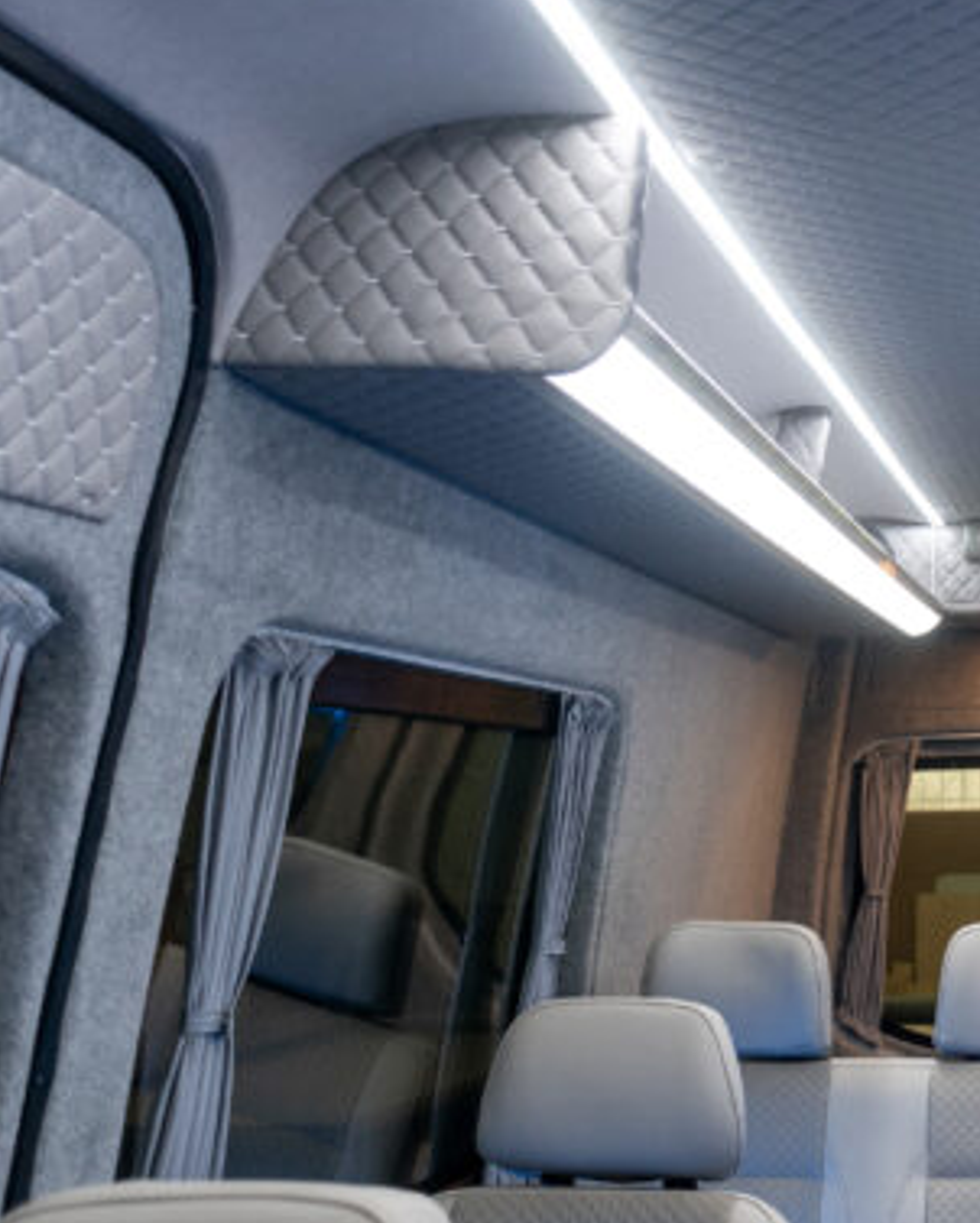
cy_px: 415
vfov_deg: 36.3
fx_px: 1848
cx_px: 1139
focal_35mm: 51
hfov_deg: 26.7
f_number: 3.5
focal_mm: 20
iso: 1000
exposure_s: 1/30
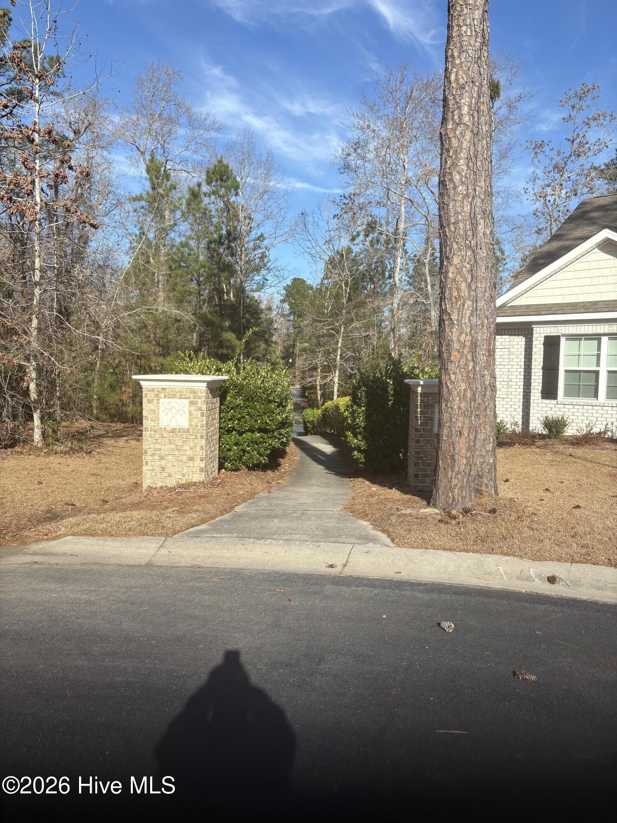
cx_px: 308
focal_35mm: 26
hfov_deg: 53.1
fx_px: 618
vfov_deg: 67.3
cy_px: 412
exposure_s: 1/2364
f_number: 1.6
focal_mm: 5.96
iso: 50
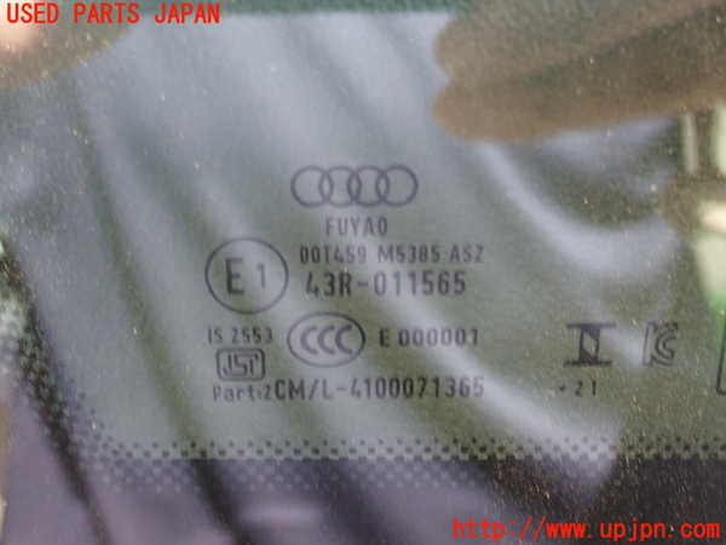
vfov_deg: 29.7
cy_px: 272
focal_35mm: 49
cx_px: 363
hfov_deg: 38.9
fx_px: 1028
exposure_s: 1/15
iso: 800
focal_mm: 8.99
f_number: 3.2
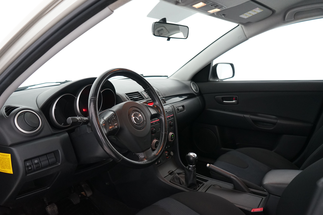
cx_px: 162
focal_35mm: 28
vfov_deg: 46.4
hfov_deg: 65.5
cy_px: 108
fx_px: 251
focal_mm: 28
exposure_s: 1/50
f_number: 4
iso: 2000
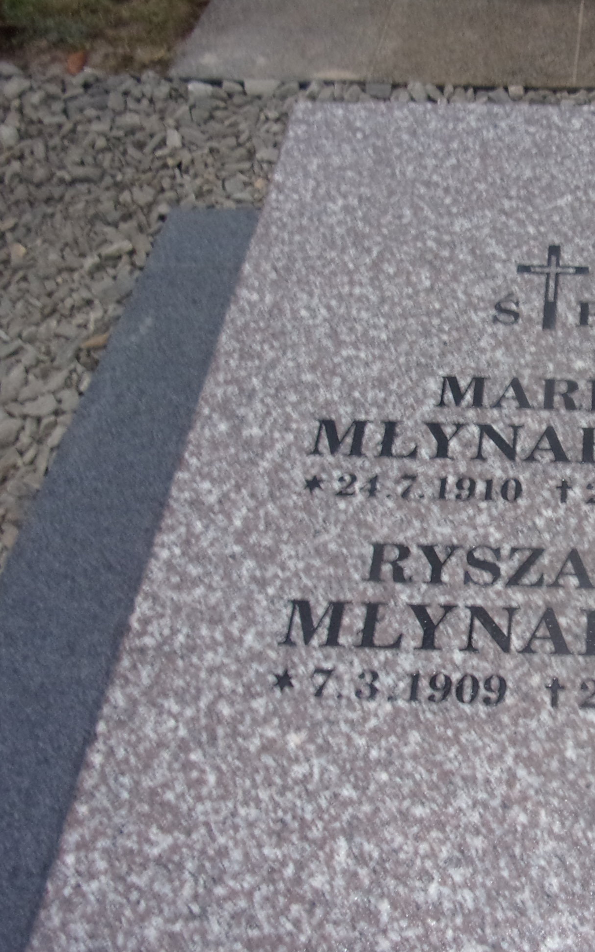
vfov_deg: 56.7
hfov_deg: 34.1
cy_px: 476
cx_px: 589
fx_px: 882
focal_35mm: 34
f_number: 3.3
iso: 160
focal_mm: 4.3
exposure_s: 1/34
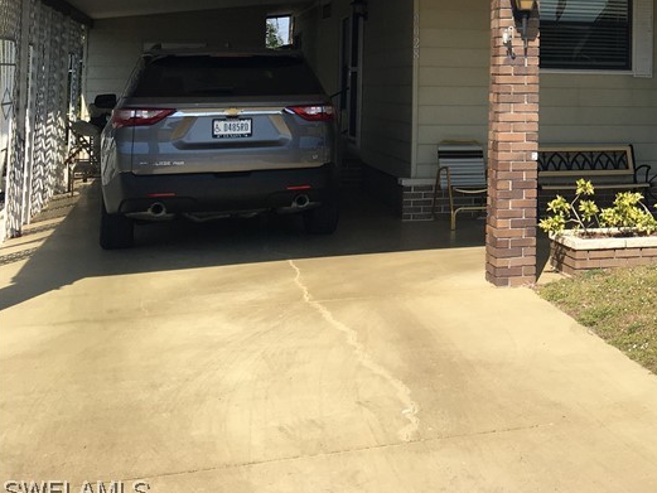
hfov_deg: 31.5
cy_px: 28
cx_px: 642
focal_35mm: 57
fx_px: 1082
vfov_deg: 24.7
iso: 25
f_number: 2.2
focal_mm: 4.15
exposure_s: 1/1538
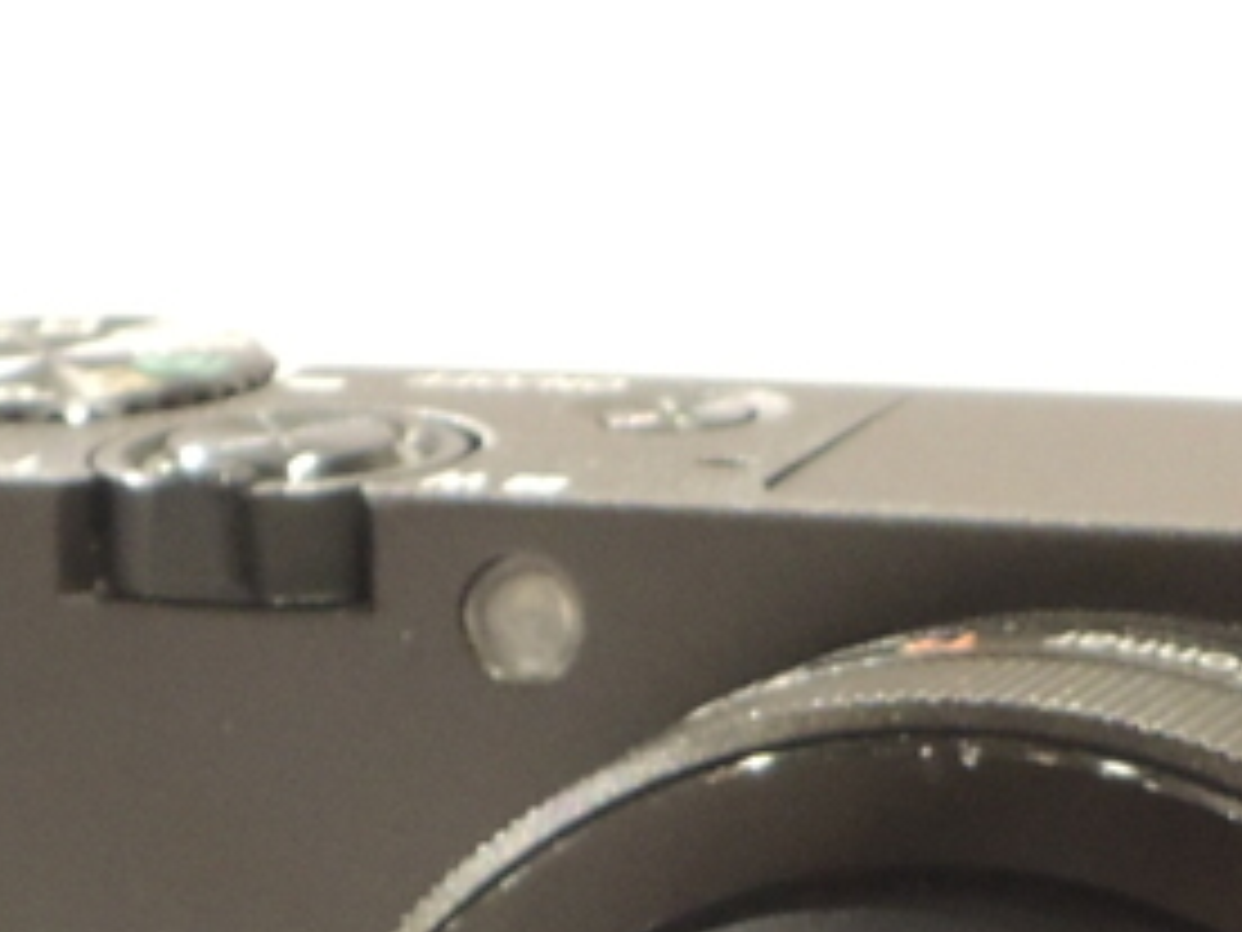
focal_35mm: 435
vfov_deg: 3.4
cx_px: 1080
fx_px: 15608
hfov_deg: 4.6
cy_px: 1378
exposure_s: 1/30
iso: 500
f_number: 4.9
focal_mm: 17.9
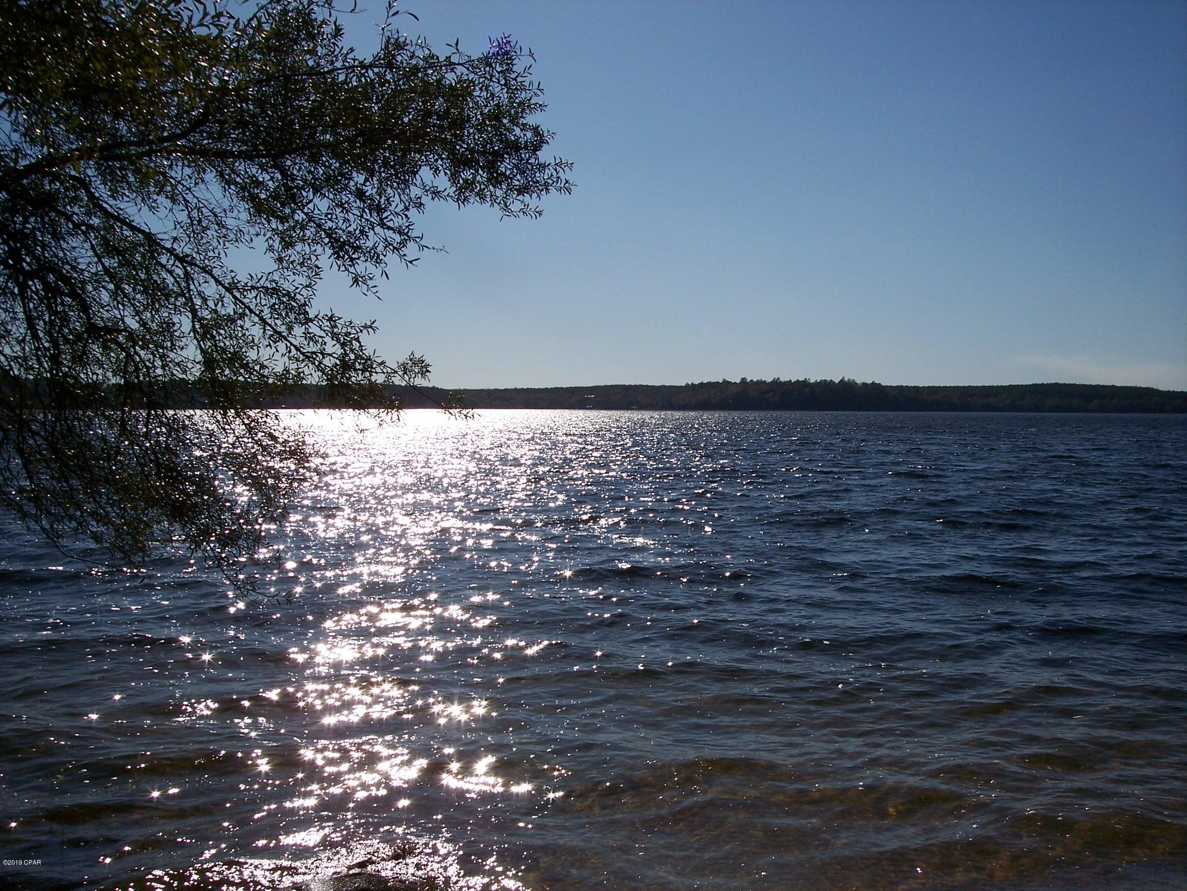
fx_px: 1337
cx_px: 594
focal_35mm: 39
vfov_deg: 36.8
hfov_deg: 47.9
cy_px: 446
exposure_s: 1/1500
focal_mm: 8
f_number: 5.6
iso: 100
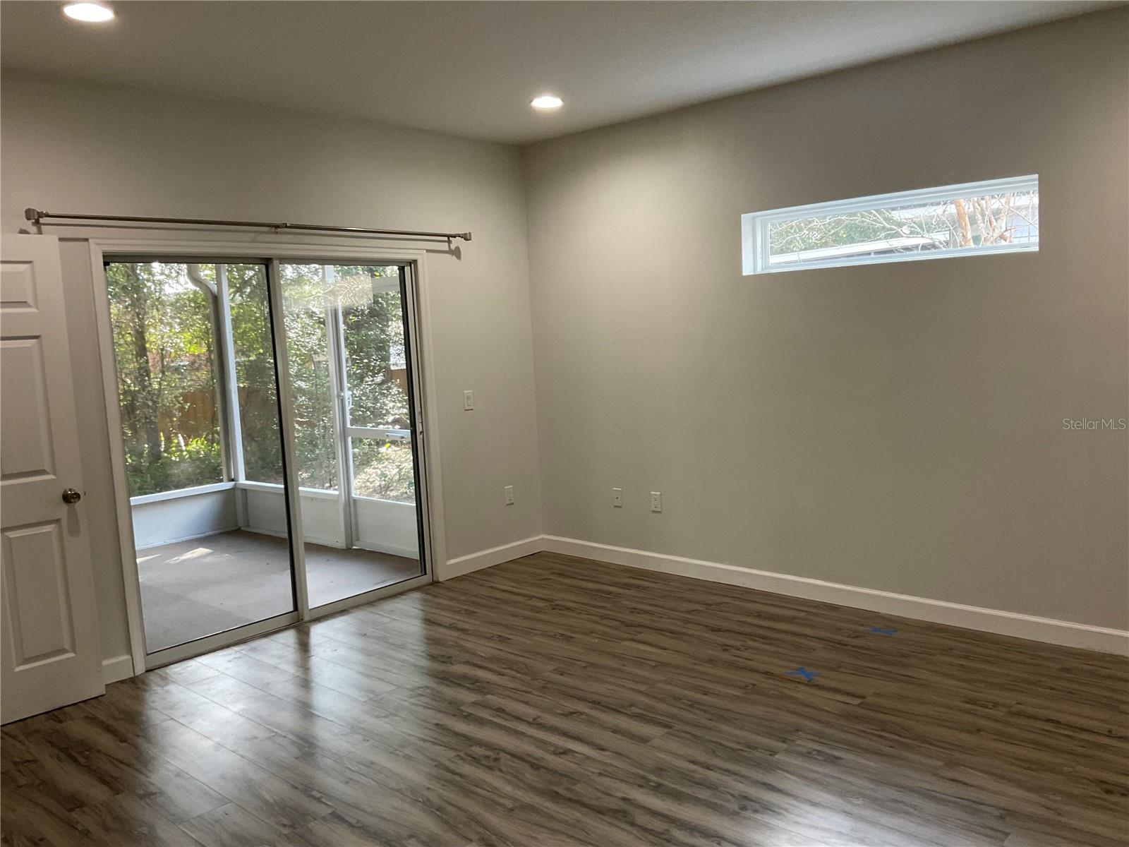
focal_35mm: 29
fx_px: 946
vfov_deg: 48.2
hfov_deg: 61.7
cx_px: 564
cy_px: 424
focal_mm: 3
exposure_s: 1/60
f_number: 1.8
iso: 80
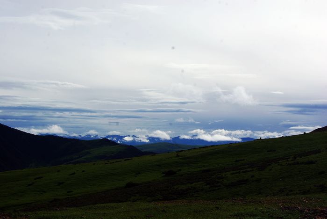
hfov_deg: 27.0
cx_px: 164
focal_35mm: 75
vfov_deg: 18.2
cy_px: 110
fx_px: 682
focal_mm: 50
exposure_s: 1/350
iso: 100
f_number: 11
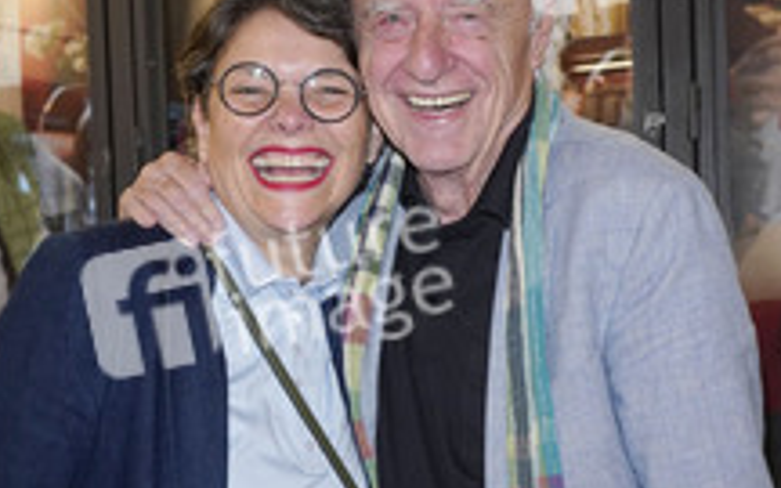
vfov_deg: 18.7
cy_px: 474
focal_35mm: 68
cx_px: 372
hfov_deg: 30.2
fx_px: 1447
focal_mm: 36
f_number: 5.6
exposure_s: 1/100
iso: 2000
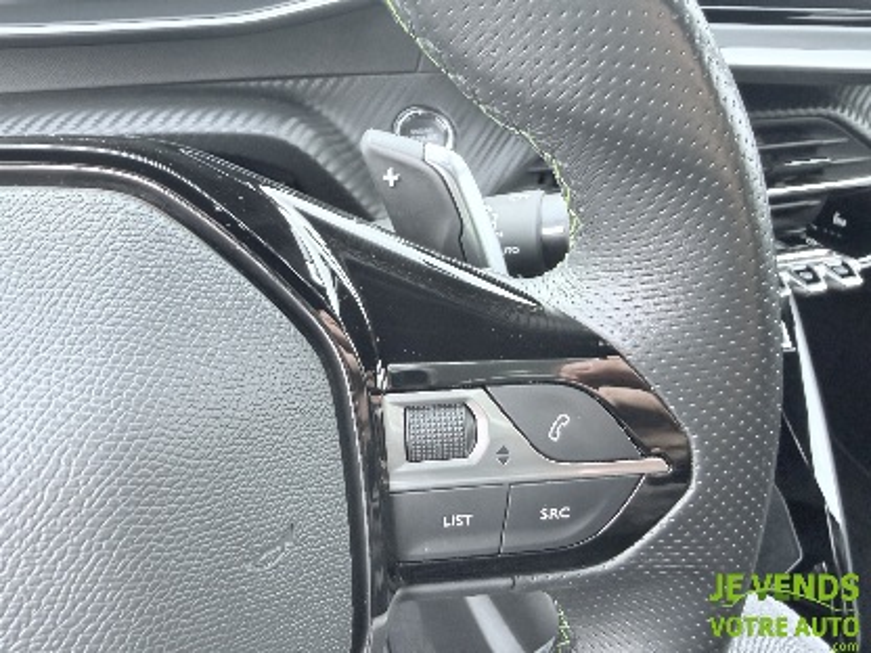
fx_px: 604
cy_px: 326
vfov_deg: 56.8
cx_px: 436
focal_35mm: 24
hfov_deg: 71.6
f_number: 2.2
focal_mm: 2.22
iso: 250
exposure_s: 1/99
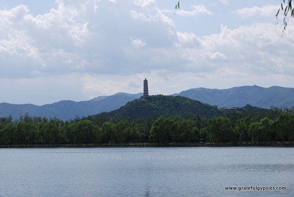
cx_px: 147
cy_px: 98
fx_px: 675
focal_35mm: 82
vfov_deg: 16.6
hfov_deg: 24.6
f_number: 9
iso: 100
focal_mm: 55
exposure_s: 1/320
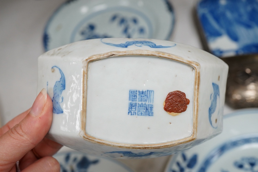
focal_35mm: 45
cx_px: 129
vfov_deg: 29.9
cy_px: 86
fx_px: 322
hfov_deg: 43.6
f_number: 9
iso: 1250
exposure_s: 1/125
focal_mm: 30
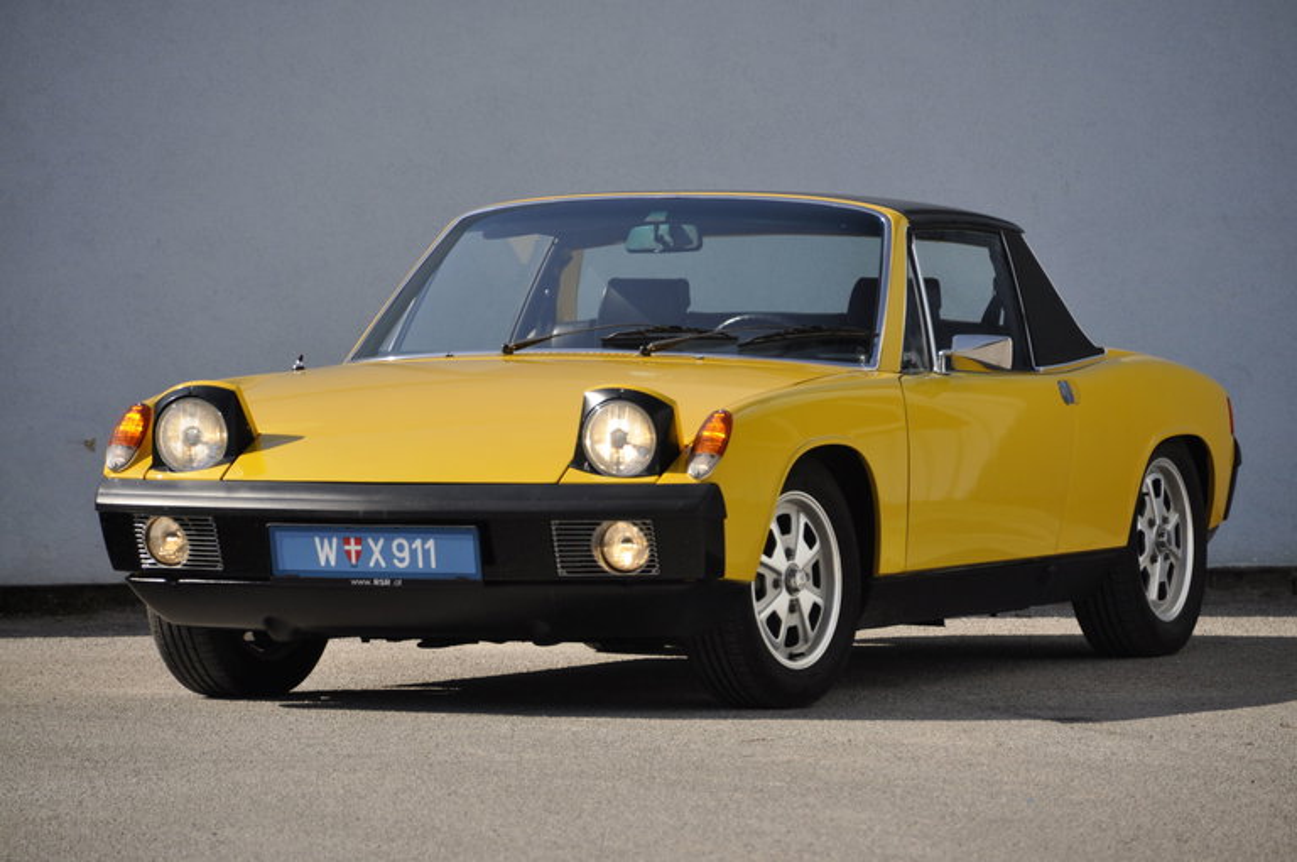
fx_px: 9985
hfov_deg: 7.4
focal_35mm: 278
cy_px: 431
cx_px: 648
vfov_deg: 4.9
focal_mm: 185
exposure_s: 1/800
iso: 500
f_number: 6
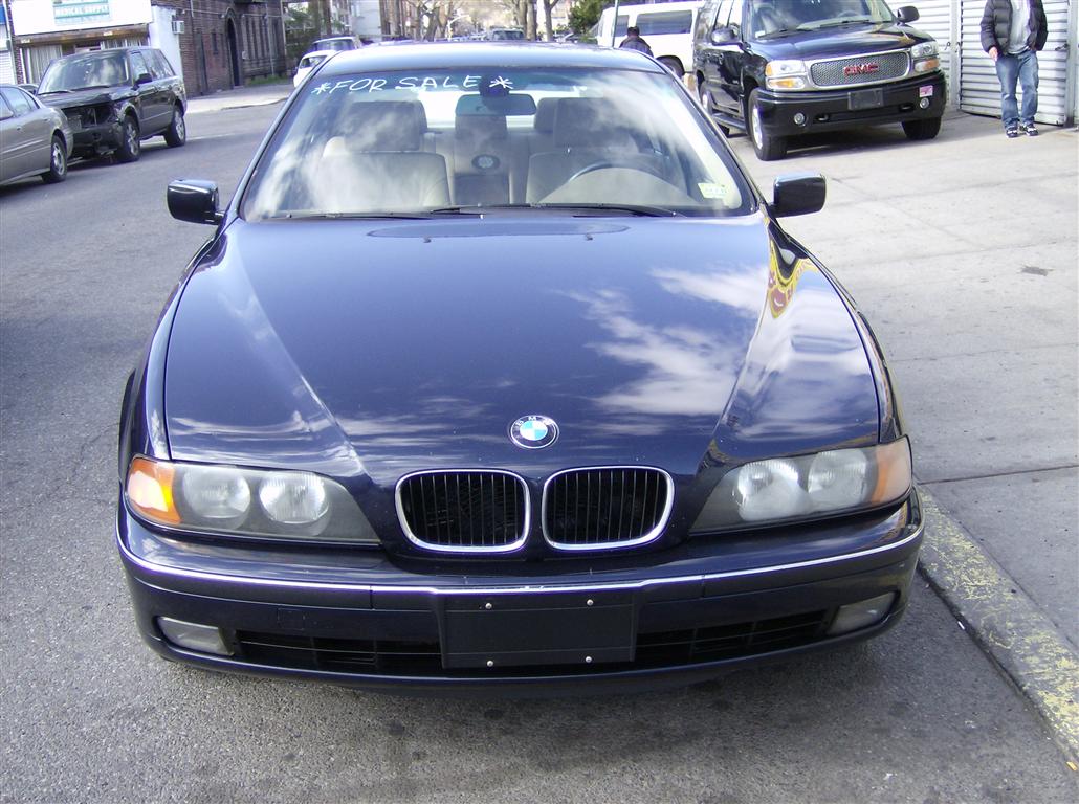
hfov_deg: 49.1
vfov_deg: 37.6
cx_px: 540
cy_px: 402
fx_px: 1182
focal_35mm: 38
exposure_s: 1/229
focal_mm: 6.4
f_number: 2.9
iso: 100
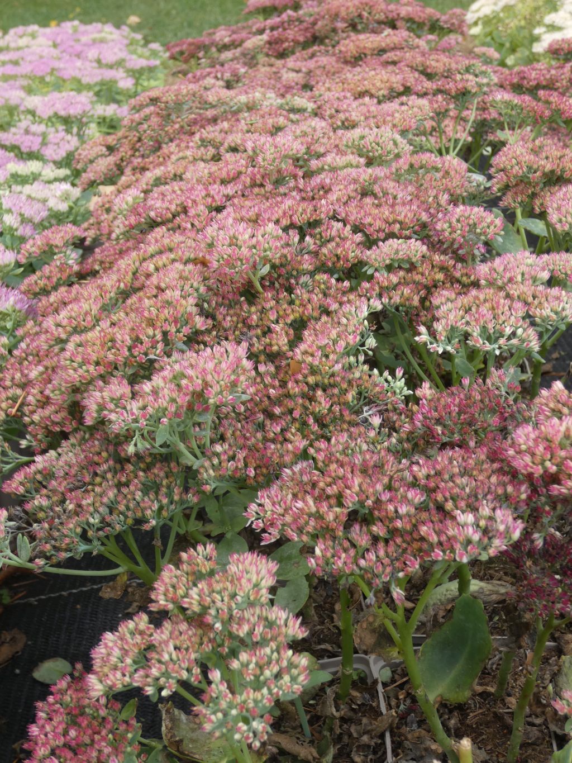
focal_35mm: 48
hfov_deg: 30.3
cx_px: 286
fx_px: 1057
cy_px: 382
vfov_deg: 39.7
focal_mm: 8.6
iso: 80
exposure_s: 1/80
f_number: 3.8
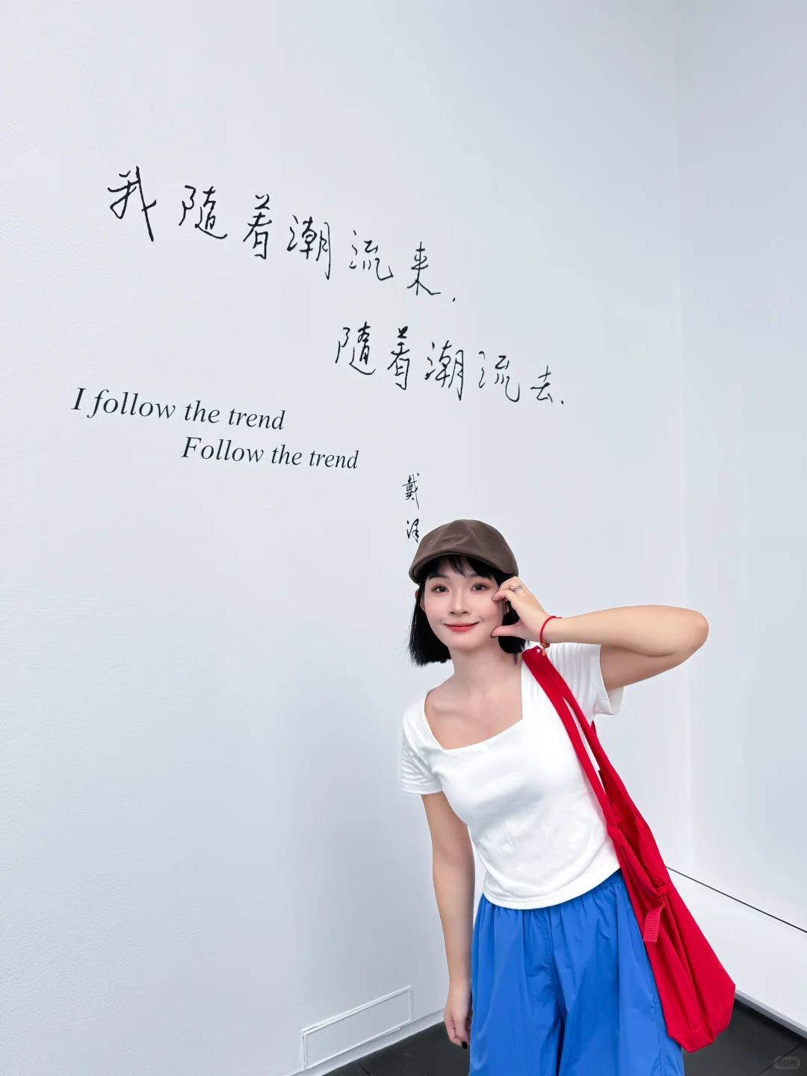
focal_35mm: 24
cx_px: 404
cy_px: 538
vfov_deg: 71.6
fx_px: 746
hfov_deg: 56.8
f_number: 1.8
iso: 50
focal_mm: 6.76
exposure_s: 1/120
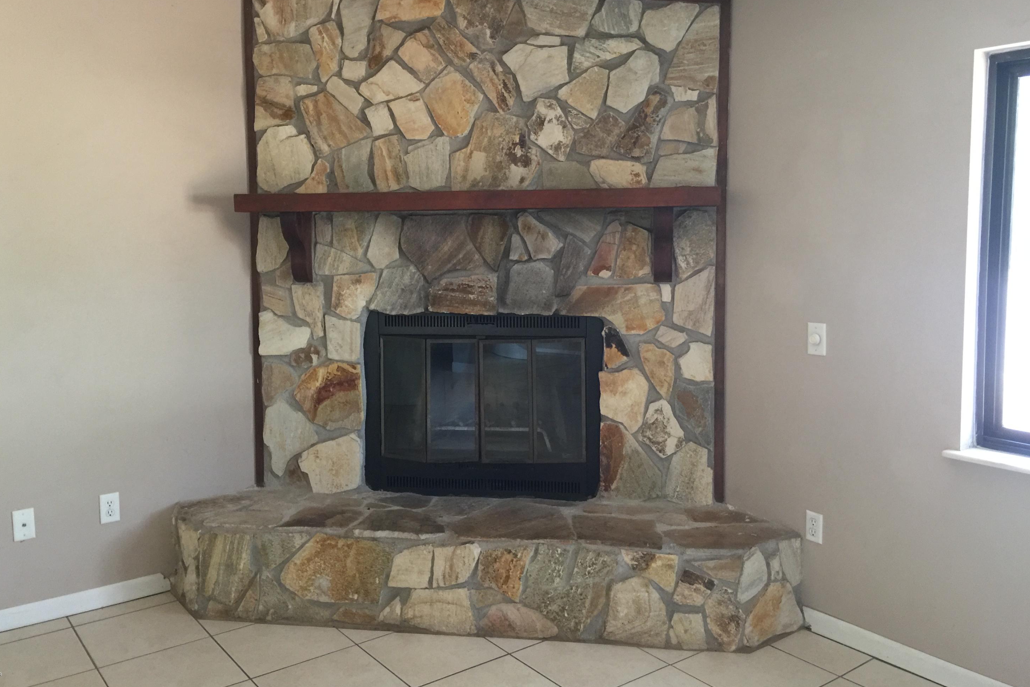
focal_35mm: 31
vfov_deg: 42.3
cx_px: 503
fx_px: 887
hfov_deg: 60.3
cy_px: 302
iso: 100
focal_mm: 4.15
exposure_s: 1/15
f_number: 2.2
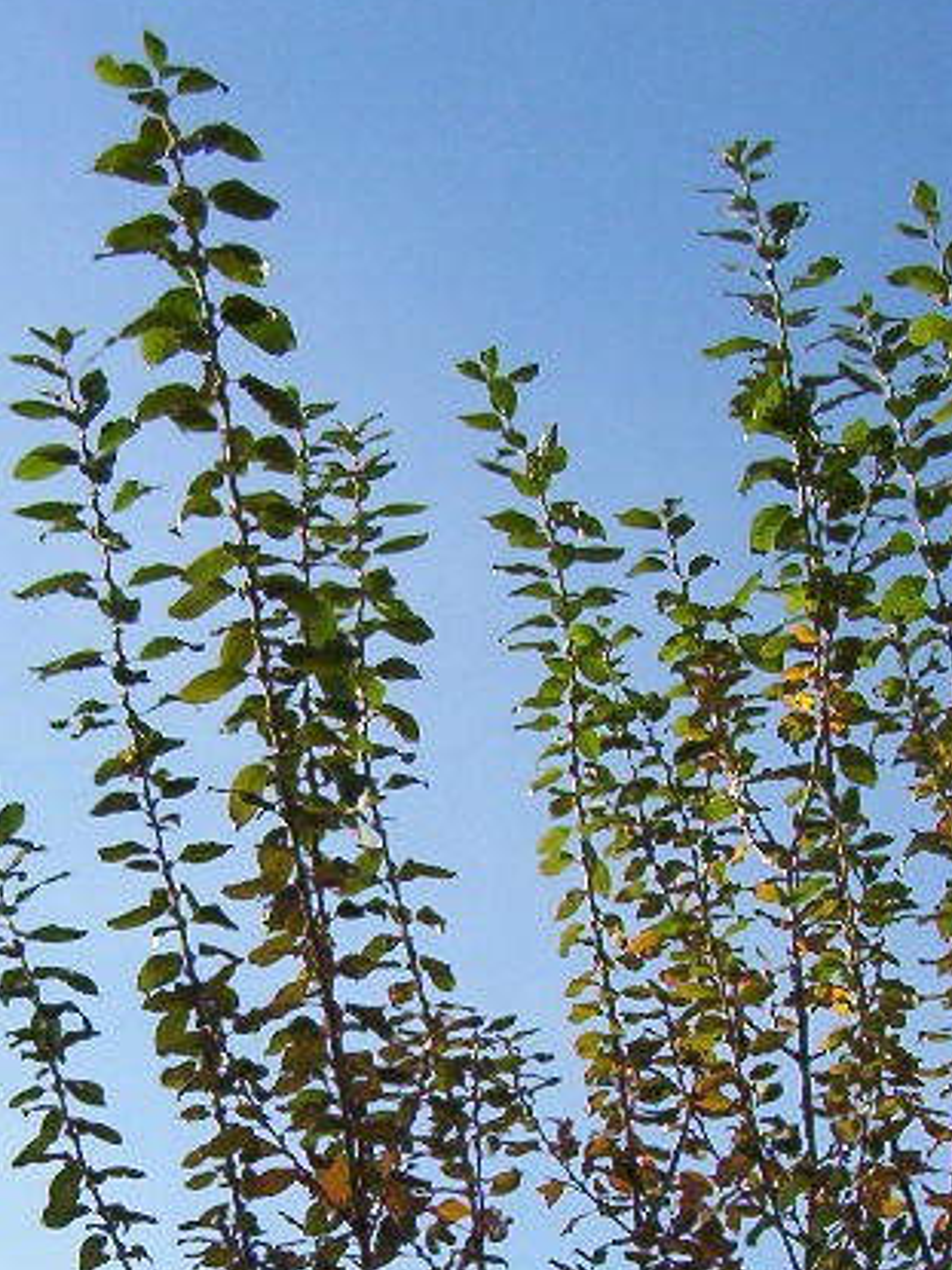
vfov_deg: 26.7
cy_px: 1083
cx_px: 695
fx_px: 2605
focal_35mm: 71
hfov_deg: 20.6
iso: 100
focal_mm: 5.54
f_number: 5.24
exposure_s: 1/500
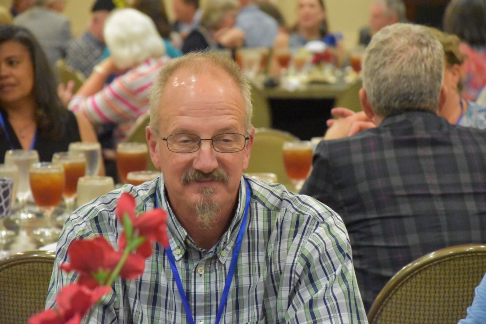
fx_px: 2126
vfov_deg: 8.7
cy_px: 162
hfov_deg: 13.0
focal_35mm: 158
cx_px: 243
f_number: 5.6
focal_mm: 105
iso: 12800
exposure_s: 1/100
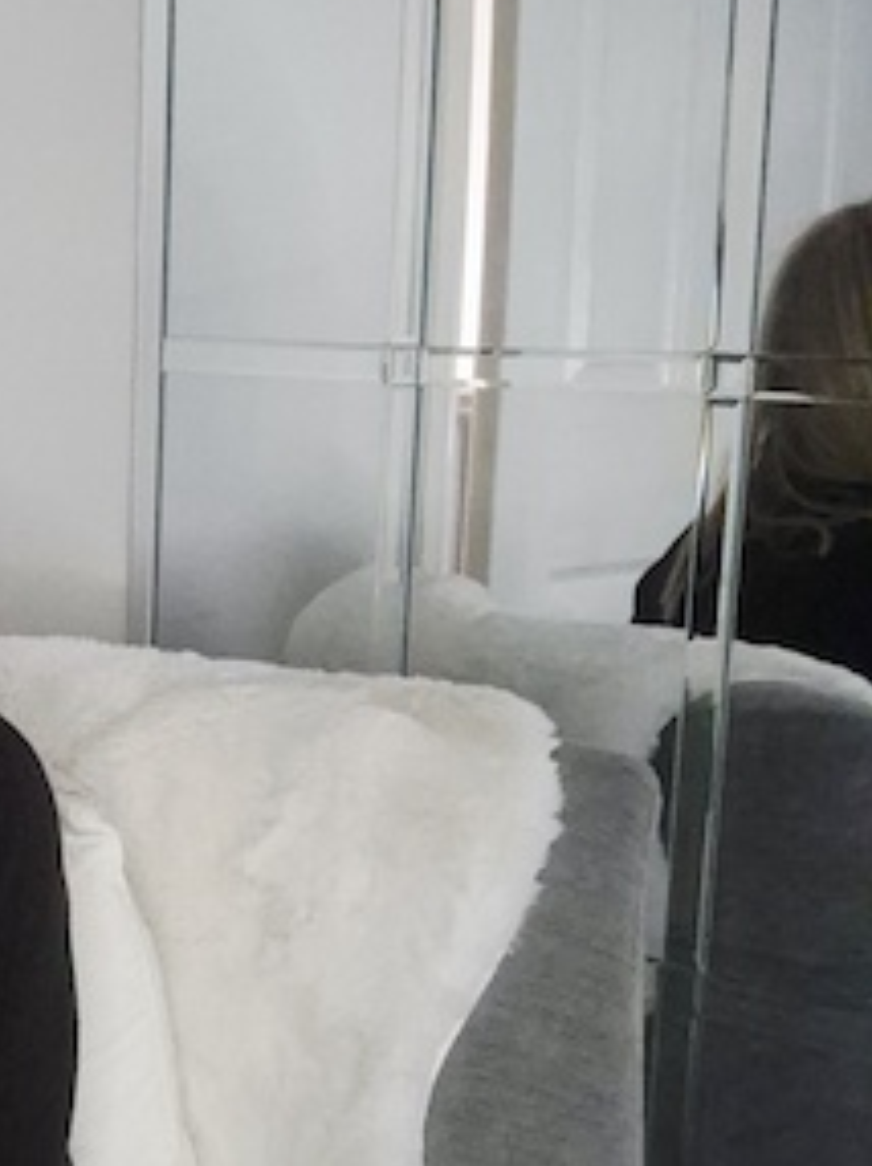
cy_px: 652
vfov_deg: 34.3
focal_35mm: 56
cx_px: -98
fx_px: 1884
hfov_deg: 24.3
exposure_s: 1/50
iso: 500
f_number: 2.2
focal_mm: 3.3
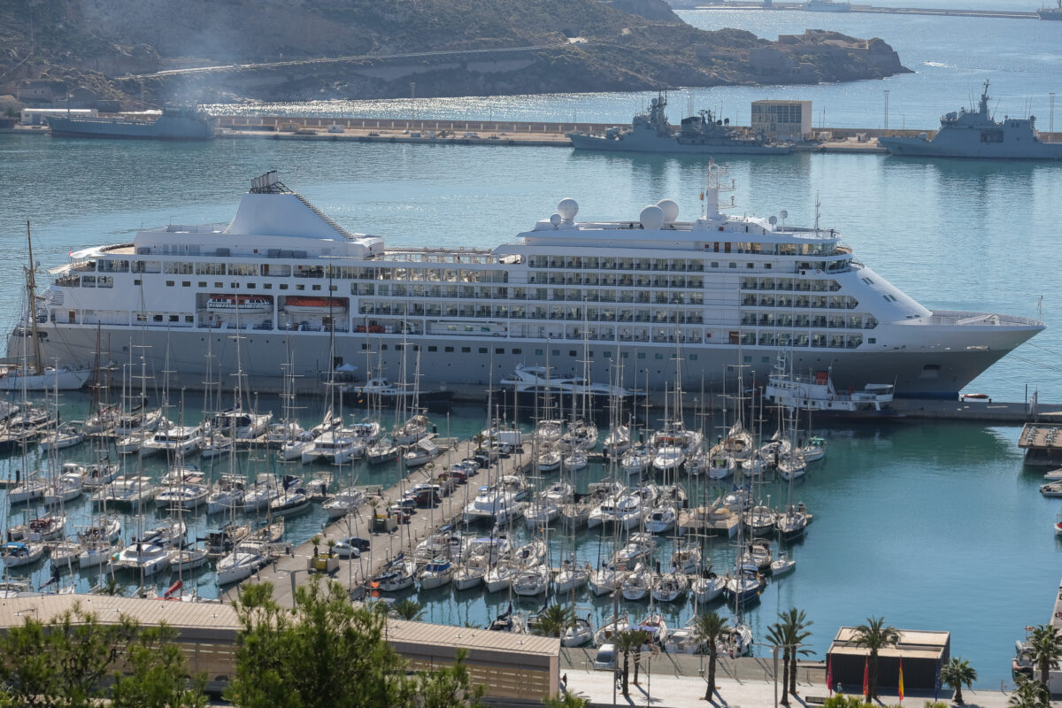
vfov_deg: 13.6
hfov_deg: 20.2
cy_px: 354
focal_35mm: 101
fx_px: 2979
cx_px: 531
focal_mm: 67.1
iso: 160
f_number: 5.6
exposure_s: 1/680
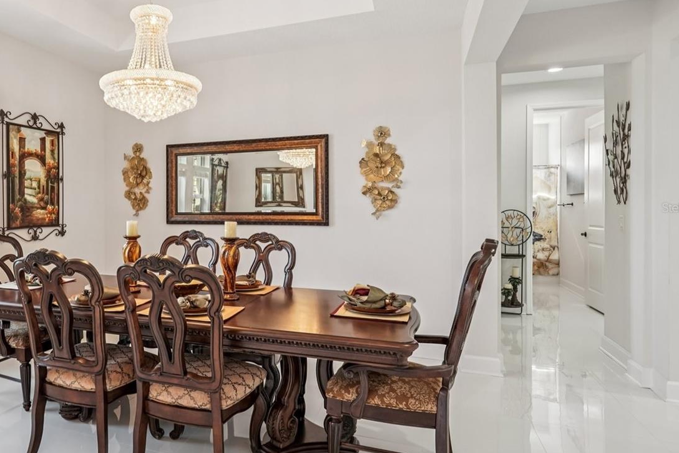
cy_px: 207
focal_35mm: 25
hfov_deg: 69.2
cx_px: 218
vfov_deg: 51.2
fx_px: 471
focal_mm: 17
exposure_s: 1/30
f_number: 8
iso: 400
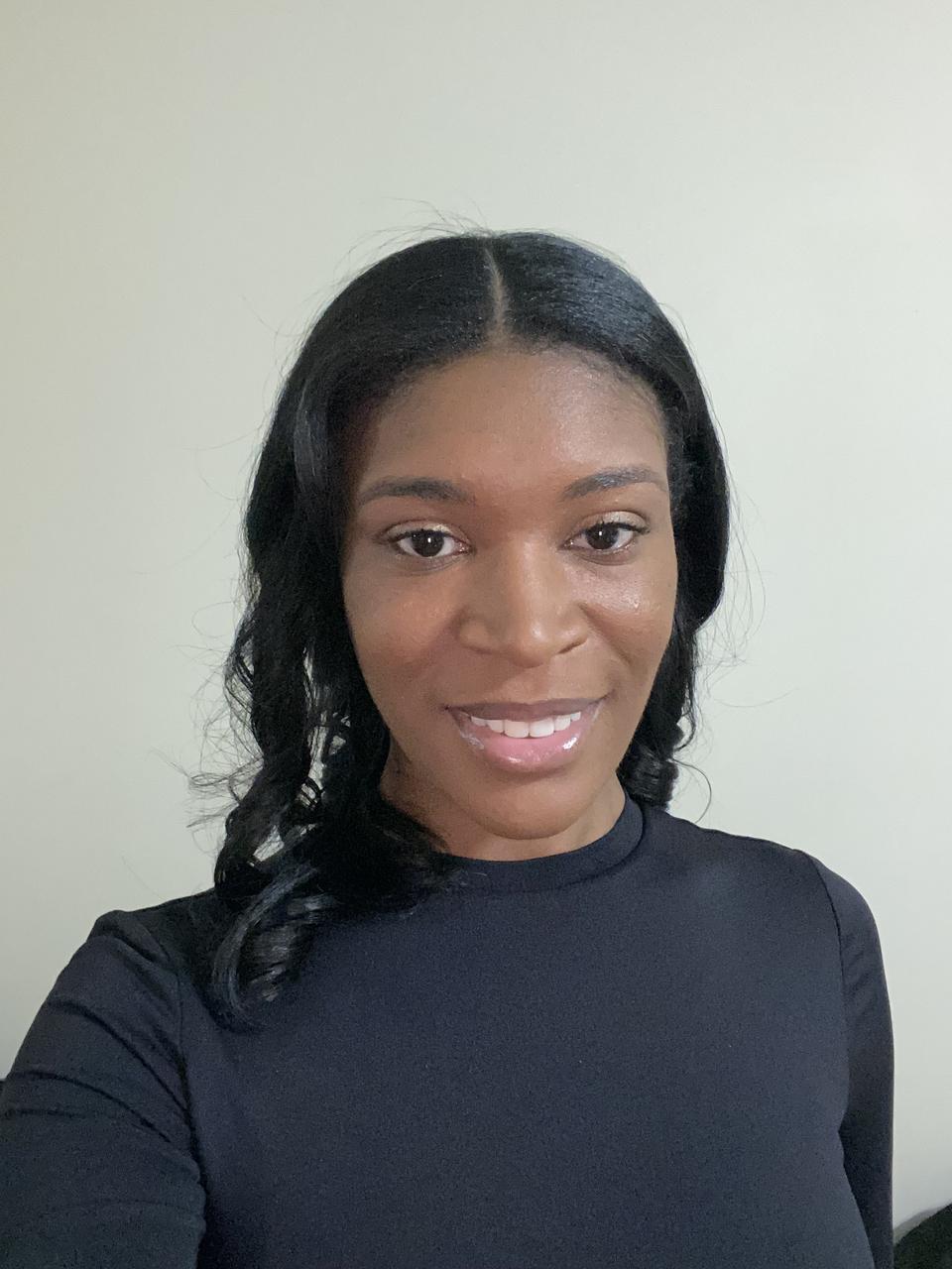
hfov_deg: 46.8
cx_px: 476
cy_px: 634
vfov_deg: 60.0
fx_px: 1100
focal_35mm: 30
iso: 640
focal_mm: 2.71
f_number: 2.2
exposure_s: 1/30
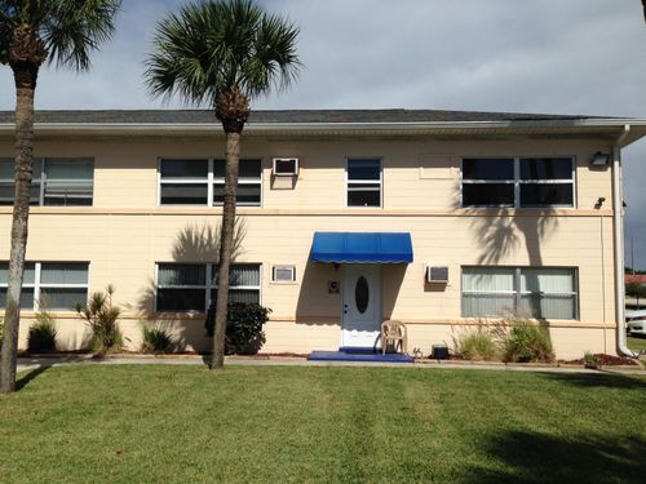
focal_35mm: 33
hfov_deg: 55.4
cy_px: 242
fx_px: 616
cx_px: 323
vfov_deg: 42.9
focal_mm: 4.12
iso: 50
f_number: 2.4
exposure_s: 1/3623
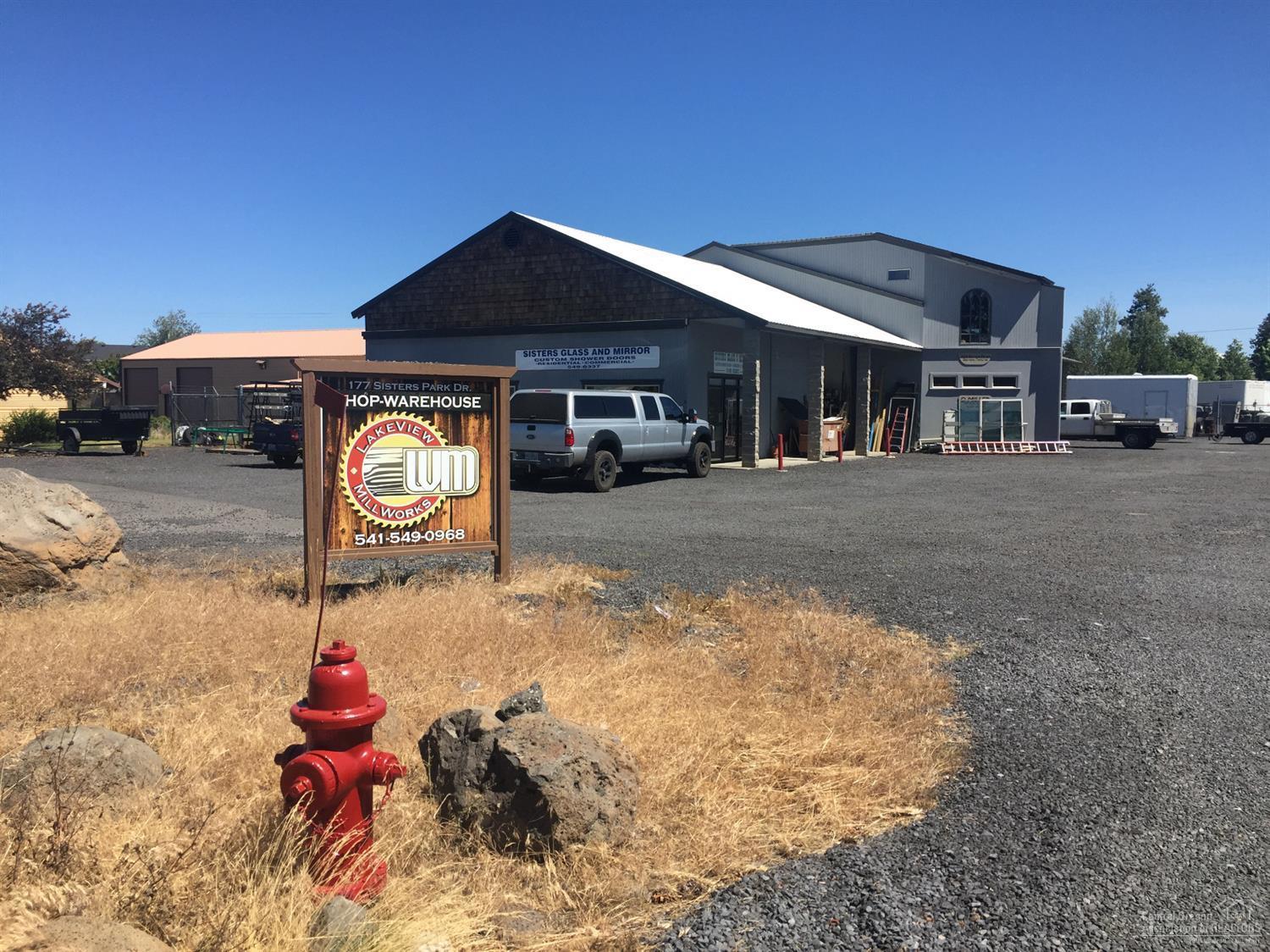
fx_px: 1064
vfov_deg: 48.2
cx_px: 635
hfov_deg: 61.7
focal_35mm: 29
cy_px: 476
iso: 32
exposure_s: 1/1799
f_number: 2.2
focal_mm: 4.15
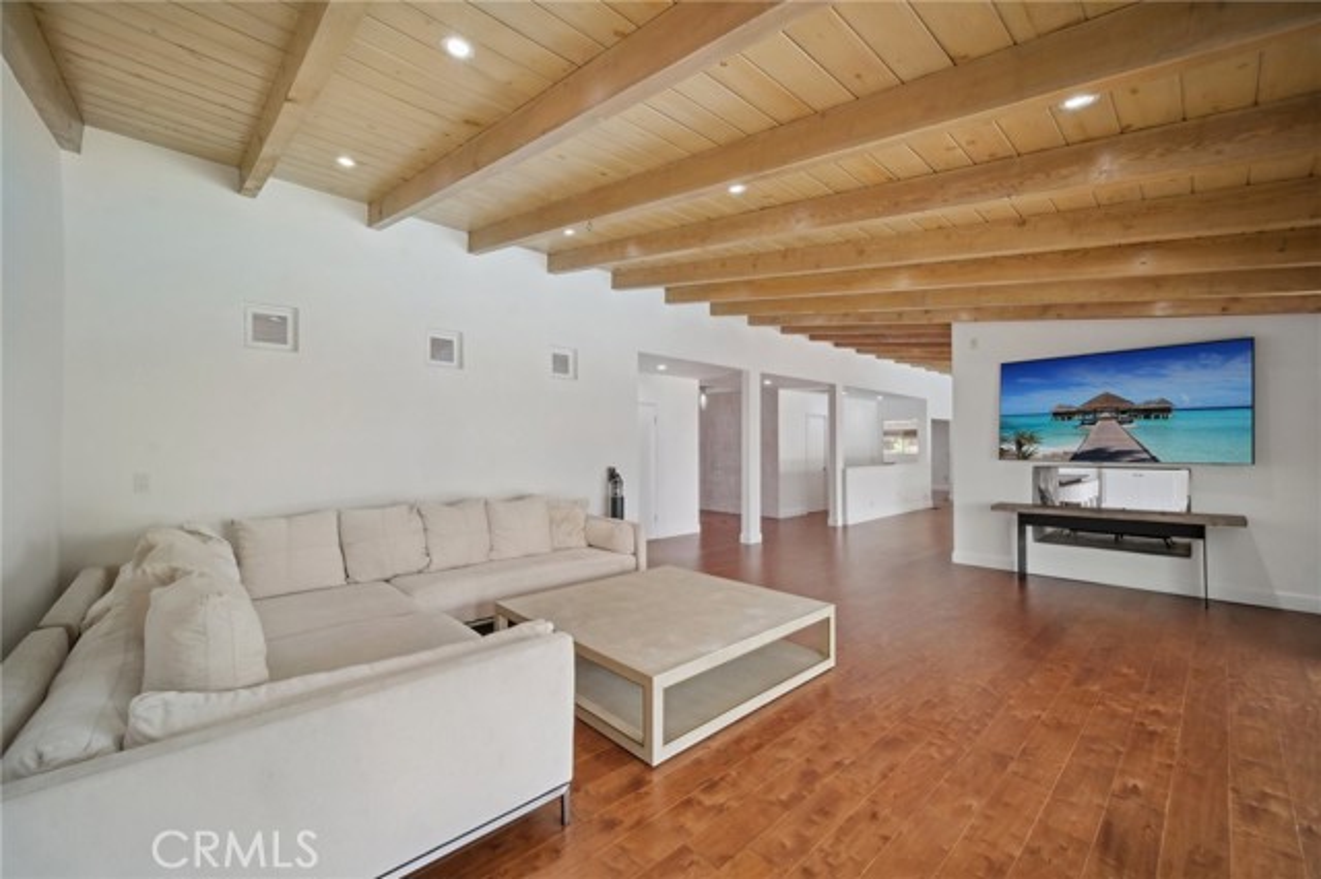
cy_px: 440
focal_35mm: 14
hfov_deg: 104.3
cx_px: 660
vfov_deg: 81.1
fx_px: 513
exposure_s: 1/10
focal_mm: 9
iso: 400
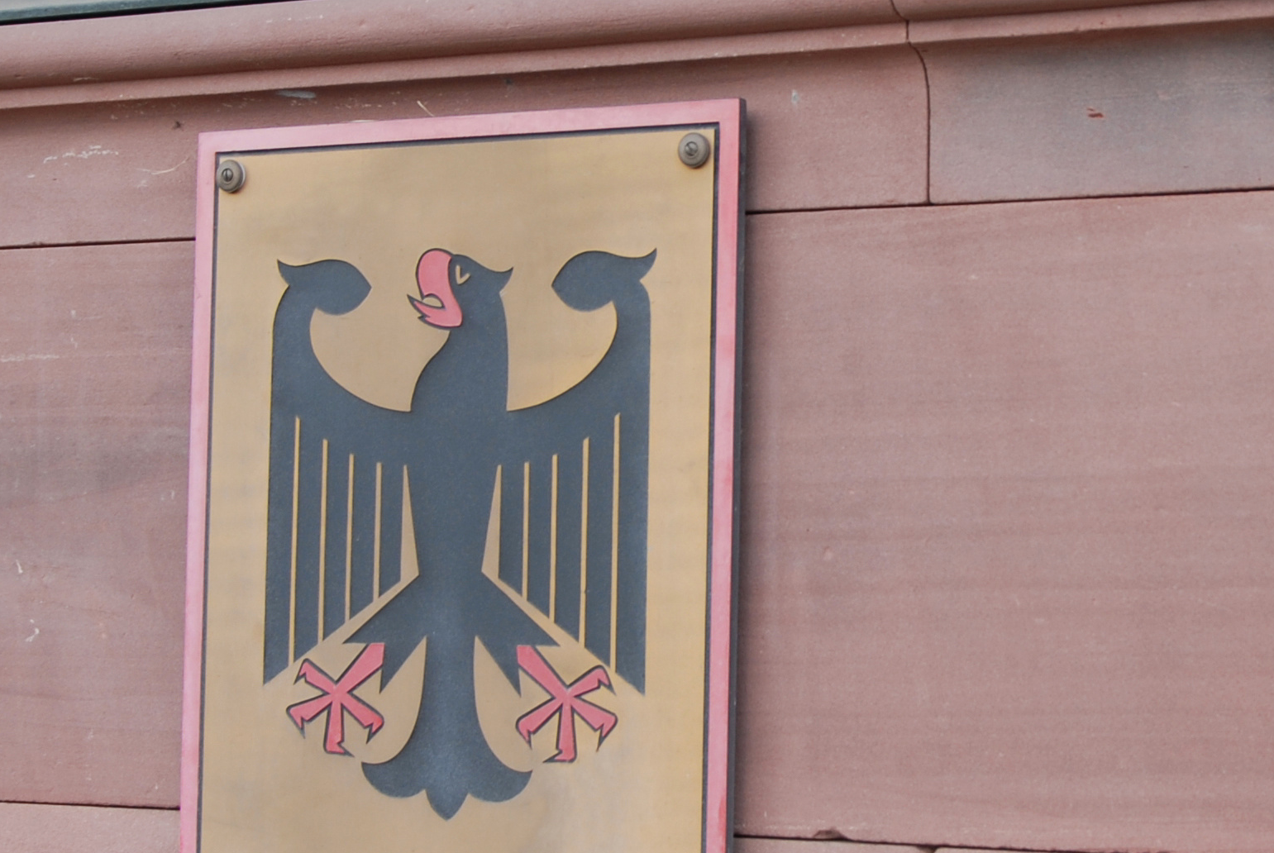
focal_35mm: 98
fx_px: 3473
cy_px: 350
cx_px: 848
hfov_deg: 20.7
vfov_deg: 14.0
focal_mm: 26
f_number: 4.5
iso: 100
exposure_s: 1/80
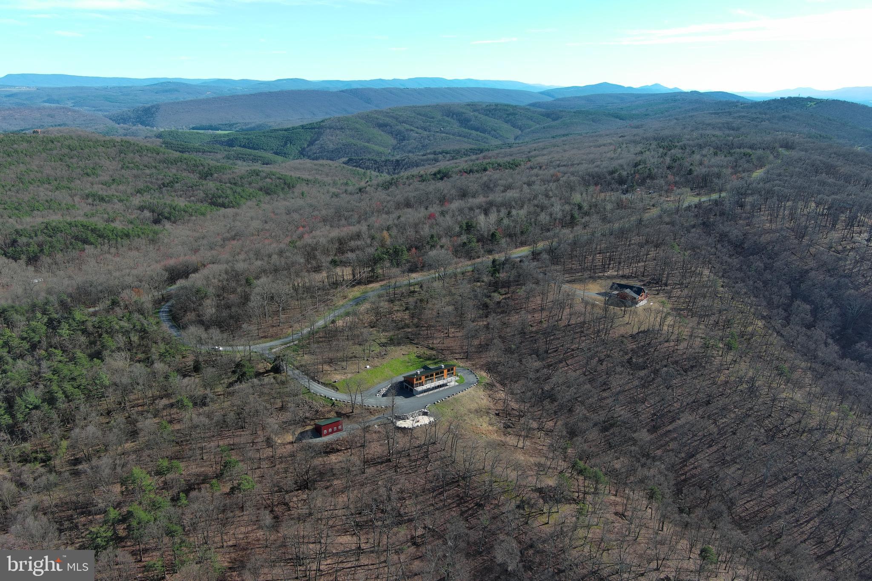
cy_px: 290
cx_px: 436
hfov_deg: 63.7
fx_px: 702
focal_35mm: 29
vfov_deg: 45.0
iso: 100
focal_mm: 10.57
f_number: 2.8
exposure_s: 1/693
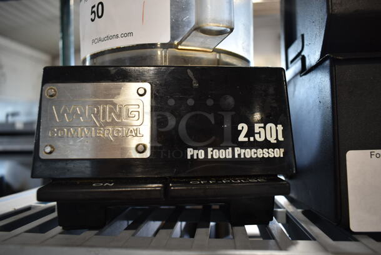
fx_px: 286
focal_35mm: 27
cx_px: 190
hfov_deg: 67.3
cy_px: 128
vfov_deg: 48.0
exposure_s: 1/30
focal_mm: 18
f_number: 3.5
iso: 400
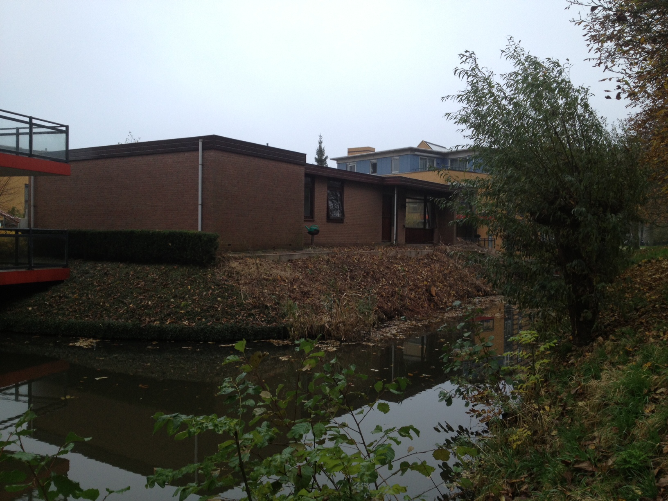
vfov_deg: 40.7
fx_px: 675
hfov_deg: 52.6
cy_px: 250
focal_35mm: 35
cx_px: 334
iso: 64
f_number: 2.4
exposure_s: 1/40
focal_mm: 4.28
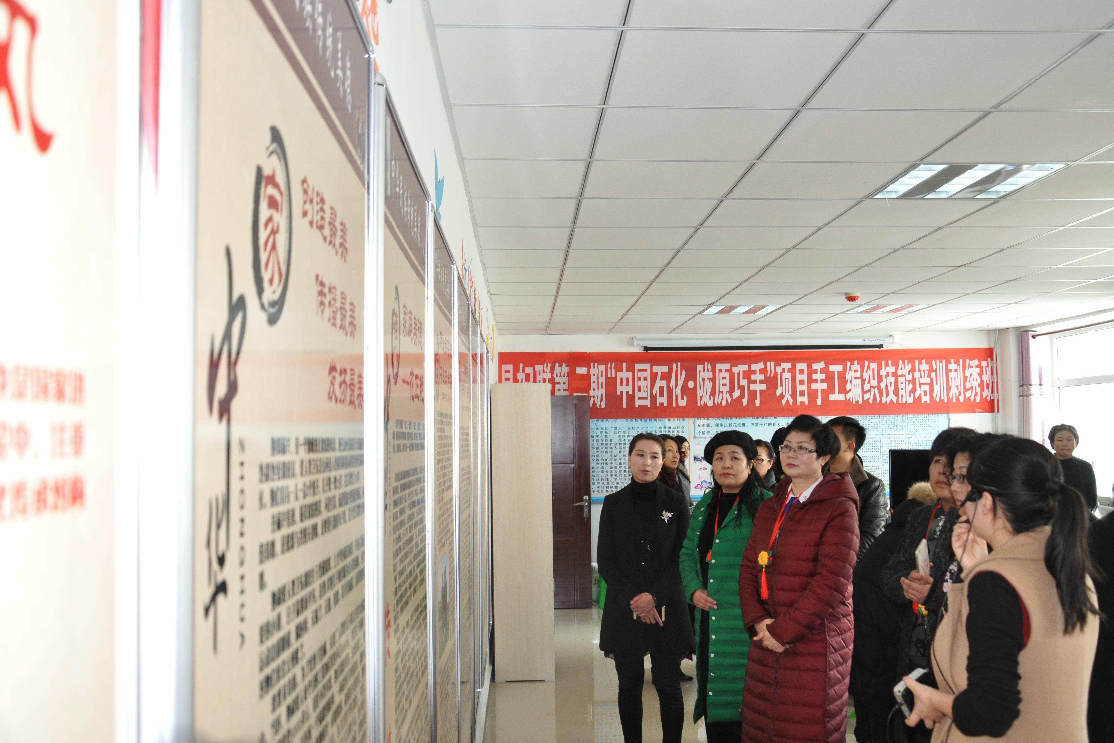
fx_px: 1006
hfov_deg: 57.9
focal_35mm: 33
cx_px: 574
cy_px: 369
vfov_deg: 40.5
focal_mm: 21
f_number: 4
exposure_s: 1/60
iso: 800
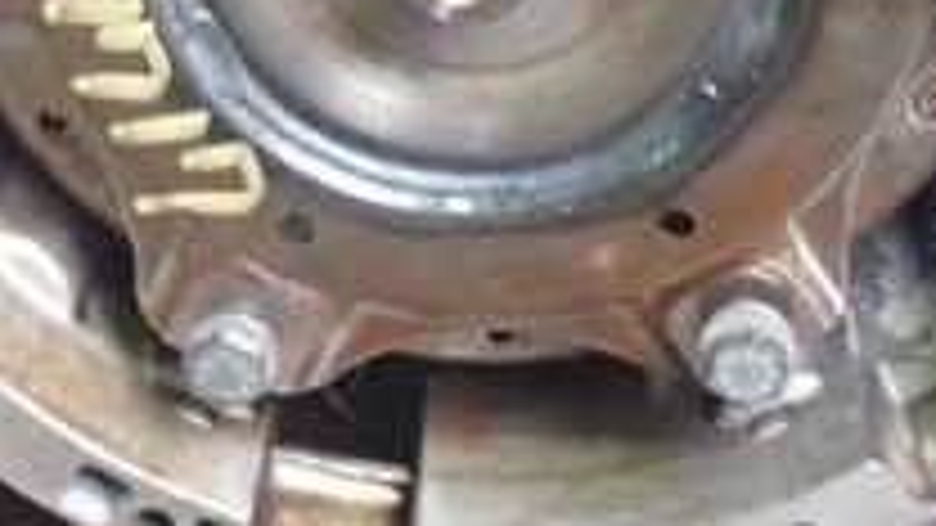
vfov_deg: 10.5
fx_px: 2805
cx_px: 482
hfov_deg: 18.9
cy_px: -184
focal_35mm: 113
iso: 640
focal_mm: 6.37
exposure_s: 1/40
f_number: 2.5
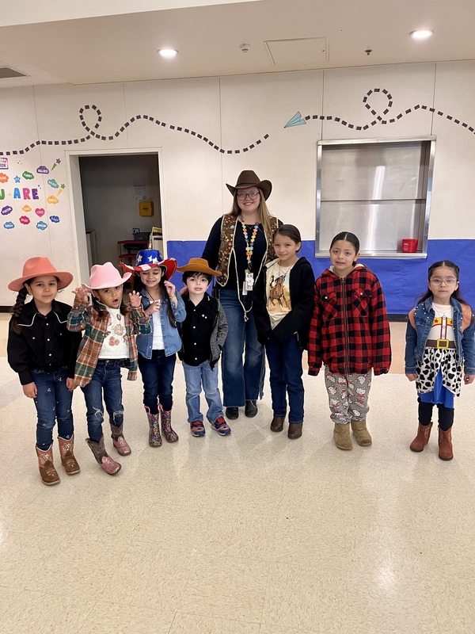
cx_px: 238
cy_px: 317
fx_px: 476
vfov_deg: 67.3
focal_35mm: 26
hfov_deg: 53.1
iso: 160
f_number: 1.6
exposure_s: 1/60
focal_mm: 5.1
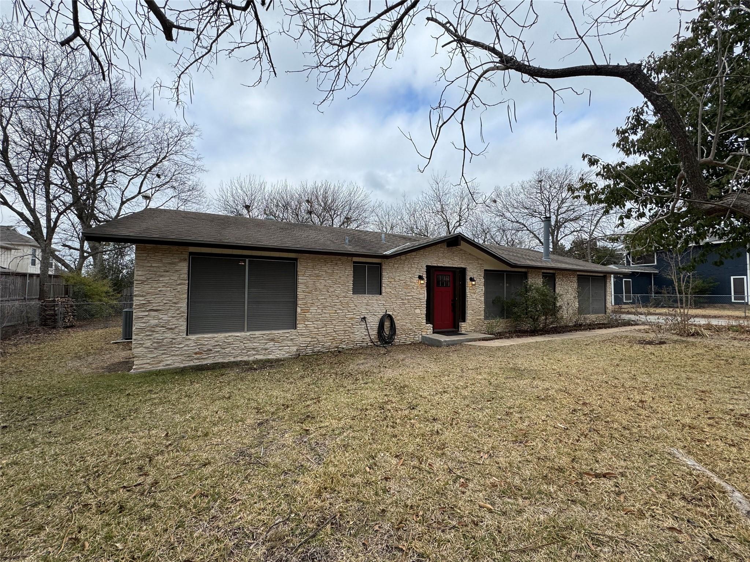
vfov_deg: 85.7
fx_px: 303
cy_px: 281
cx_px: 375
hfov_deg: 102.1
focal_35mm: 14
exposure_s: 1/968
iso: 40
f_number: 2.2
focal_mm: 2.22
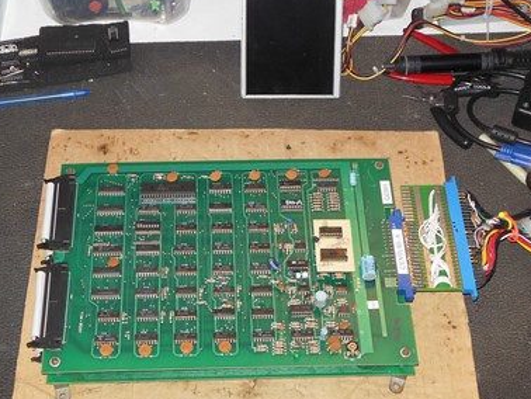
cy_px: 173
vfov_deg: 32.2
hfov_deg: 42.0
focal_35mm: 45
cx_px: 247
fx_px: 691
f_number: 3.6
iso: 200
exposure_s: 1/30
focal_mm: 6.8
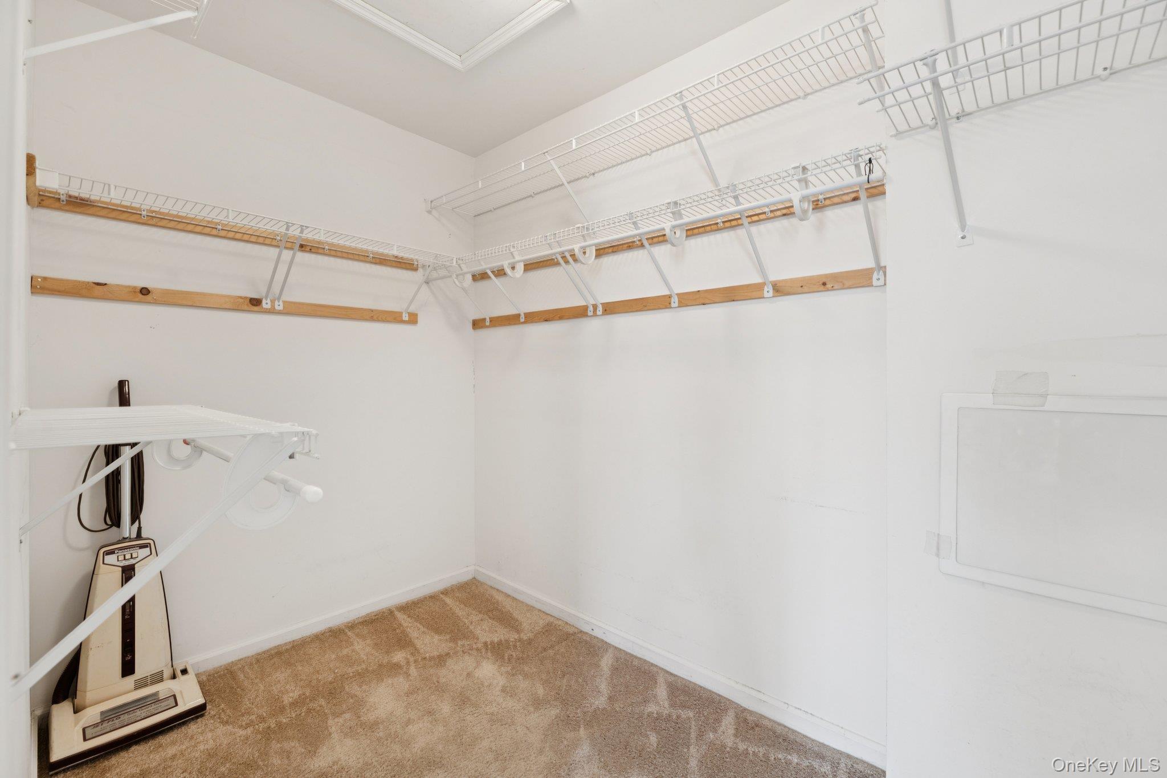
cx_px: 584
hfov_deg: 100.4
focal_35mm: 15
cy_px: 389
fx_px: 486
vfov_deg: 77.3
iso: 320
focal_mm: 15
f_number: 8
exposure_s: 1/3.33
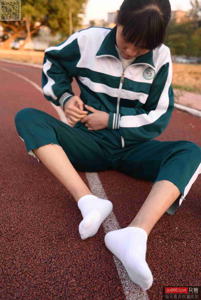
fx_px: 293
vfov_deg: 54.4
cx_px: 100
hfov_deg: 37.9
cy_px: 150
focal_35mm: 35
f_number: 5.6
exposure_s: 1/60
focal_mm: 35
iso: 100
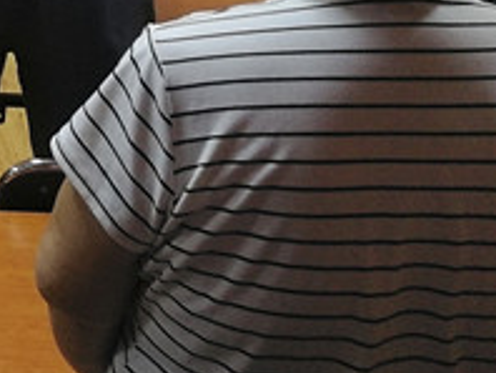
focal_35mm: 109
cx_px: -428
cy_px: -265
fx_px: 1564
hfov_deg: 15.3
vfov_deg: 12.6
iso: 400
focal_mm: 3.84
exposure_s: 1/25
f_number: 2.2
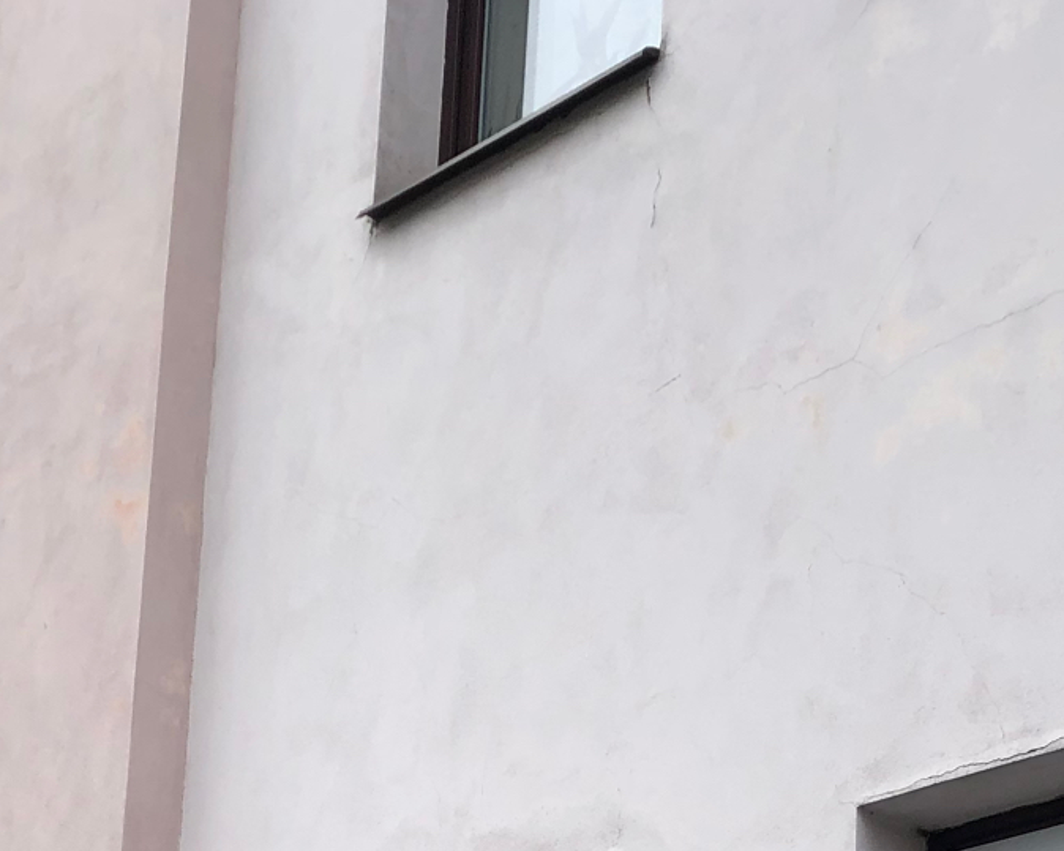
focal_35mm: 83
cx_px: 658
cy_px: 1129
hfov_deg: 23.0
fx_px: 2613
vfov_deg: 17.3
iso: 20
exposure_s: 1/500
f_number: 1.8
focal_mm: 3.99
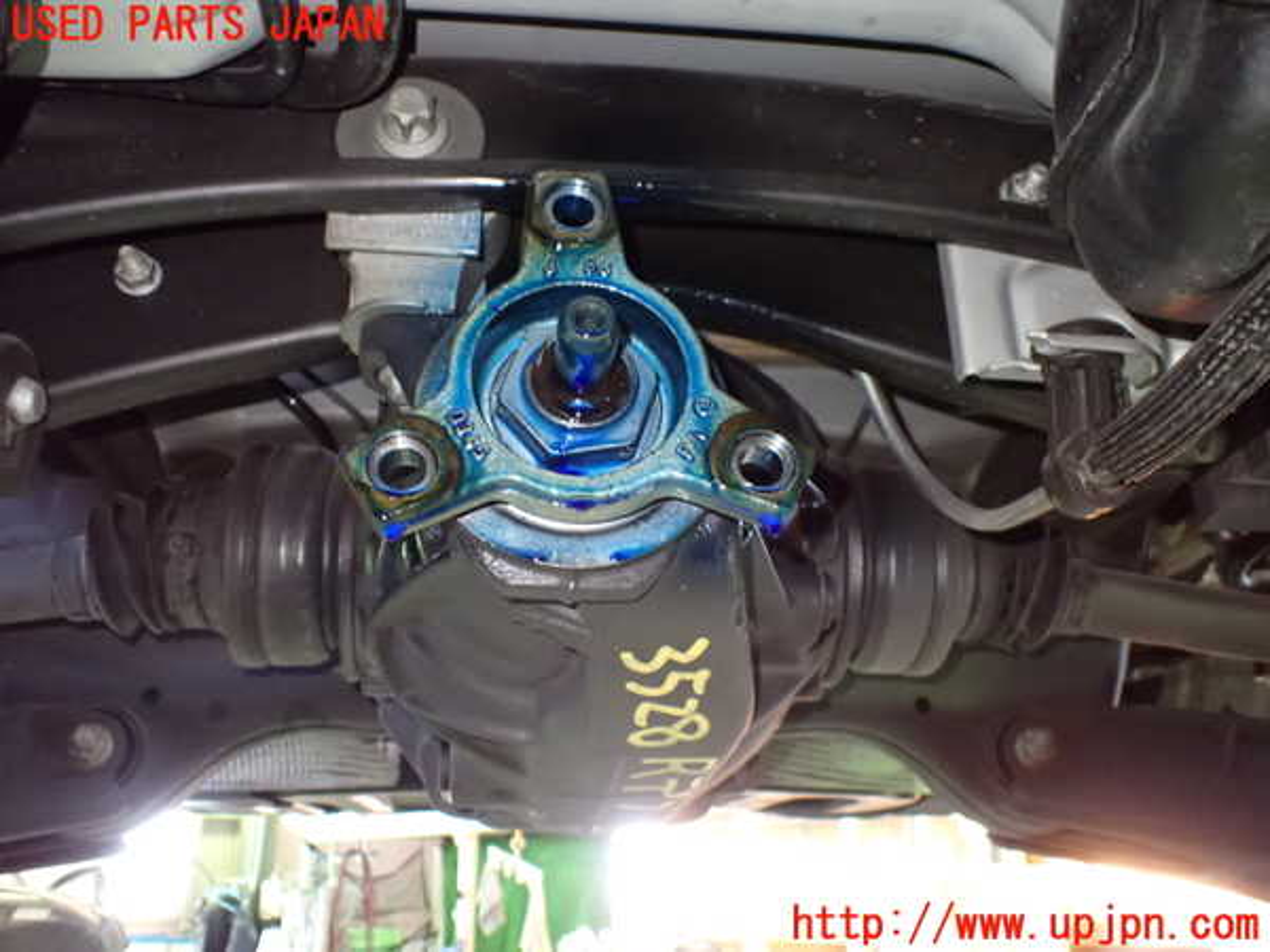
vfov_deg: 46.8
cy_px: 476
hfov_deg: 60.0
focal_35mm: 30
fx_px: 1101
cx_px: 635
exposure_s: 1/30
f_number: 2.3
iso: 1600
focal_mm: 5.4
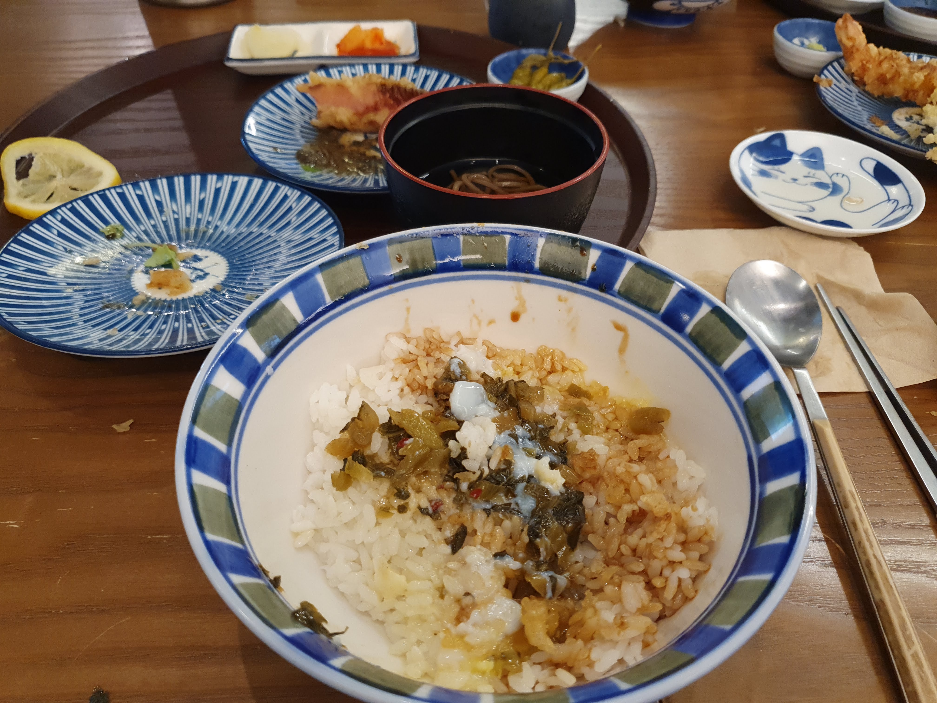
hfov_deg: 67.3
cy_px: 352
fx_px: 704
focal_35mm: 26
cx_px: 468
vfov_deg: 53.1
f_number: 1.5
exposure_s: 1/60
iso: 200
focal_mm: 4.32
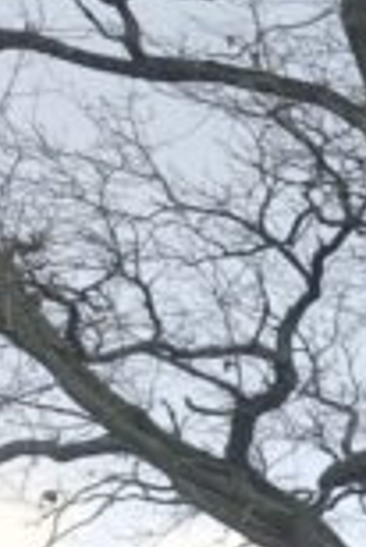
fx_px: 2419
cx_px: 1645
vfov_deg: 12.2
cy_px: 860
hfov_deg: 6.3
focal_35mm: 159
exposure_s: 1/144
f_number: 1.65
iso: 50
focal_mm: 6.18
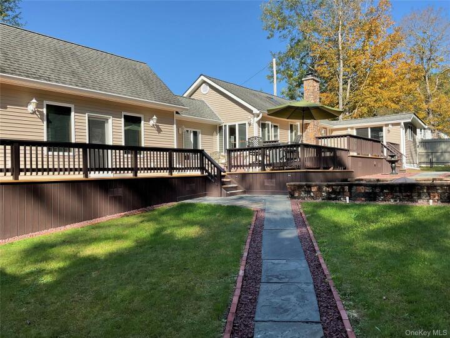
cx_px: 225
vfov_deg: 48.2
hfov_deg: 61.7
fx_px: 377
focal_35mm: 29
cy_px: 169
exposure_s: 1/929
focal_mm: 3
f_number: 1.8
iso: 16
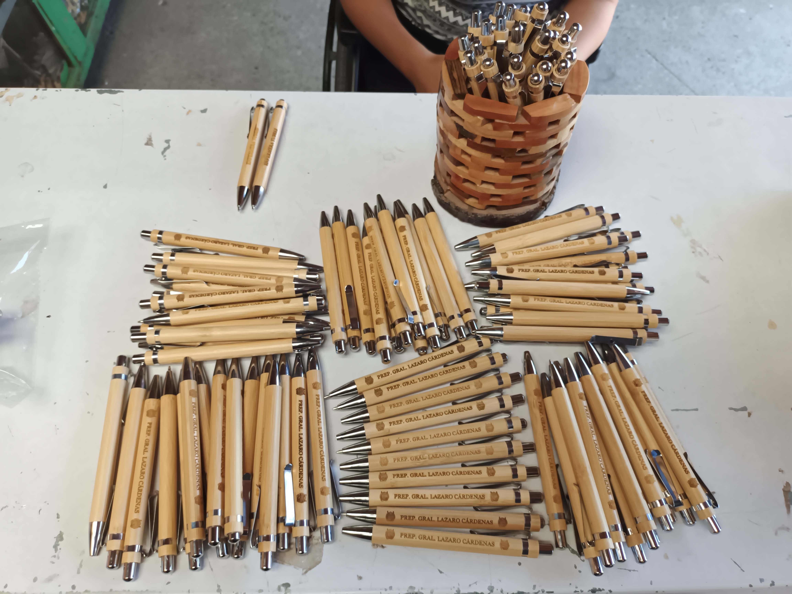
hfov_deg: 69.4
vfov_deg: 54.9
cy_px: 297
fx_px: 572
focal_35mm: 25
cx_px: 396
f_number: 1.79
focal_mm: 4.71
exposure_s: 1/120
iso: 618
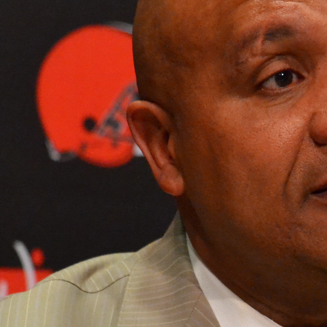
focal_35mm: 840
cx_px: 323
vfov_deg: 2.1
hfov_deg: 2.1
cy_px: 275
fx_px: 8977
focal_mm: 170
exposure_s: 1/200
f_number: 5
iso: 3200
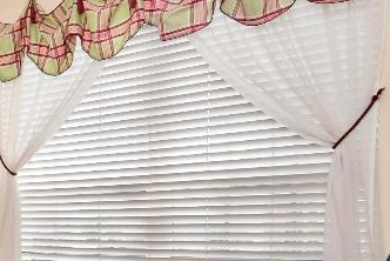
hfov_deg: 29.0
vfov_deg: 25.1
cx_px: -146
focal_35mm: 52
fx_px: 564
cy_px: 243
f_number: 5.6
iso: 400
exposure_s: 1/60
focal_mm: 10
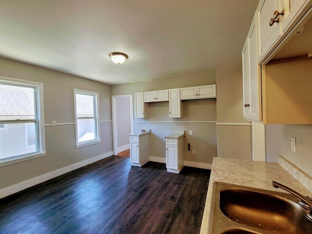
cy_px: 117
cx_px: 156
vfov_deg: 89.9
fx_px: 117
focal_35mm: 13
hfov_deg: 106.2
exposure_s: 1/60
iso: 125
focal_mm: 2.2
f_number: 2.2
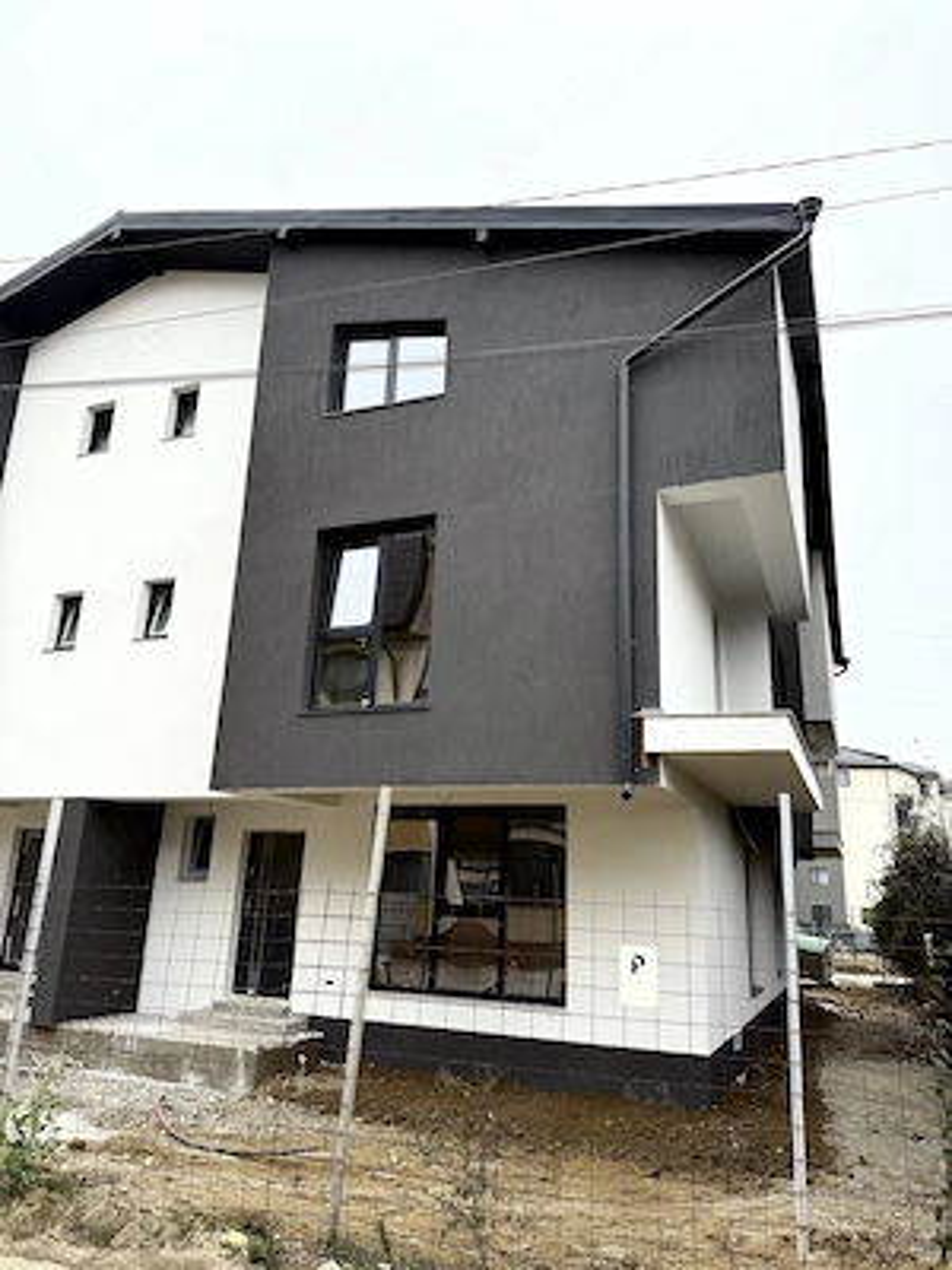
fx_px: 880
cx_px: 476
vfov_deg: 71.6
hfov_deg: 56.8
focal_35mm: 24
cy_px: 635
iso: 100
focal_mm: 6.76
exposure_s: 1/504
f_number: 1.78
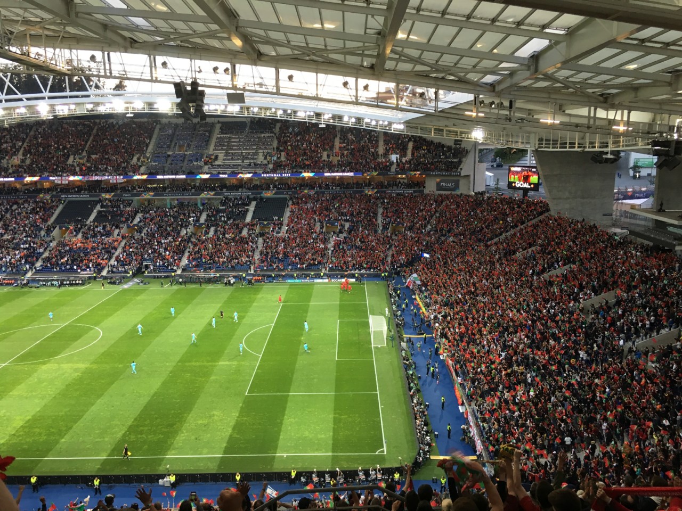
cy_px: 256
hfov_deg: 61.7
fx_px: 571
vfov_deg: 48.2
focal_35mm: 29
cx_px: 341
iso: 40
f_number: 2.2
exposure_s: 1/33
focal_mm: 4.15
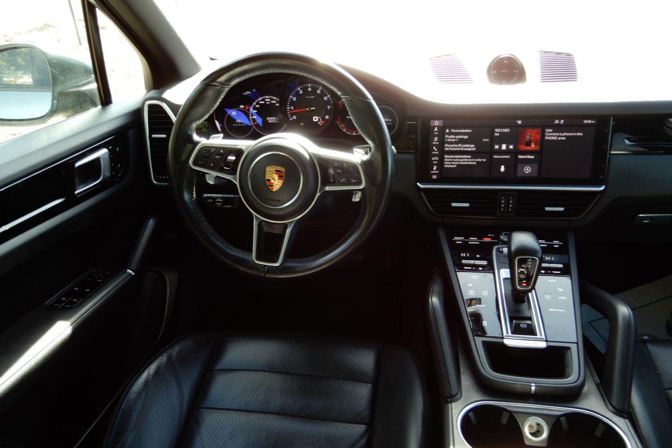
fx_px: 467
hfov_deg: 71.5
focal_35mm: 25
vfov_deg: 51.3
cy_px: 234
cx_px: 336
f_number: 3.4
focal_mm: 4.3
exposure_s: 1/50
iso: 80
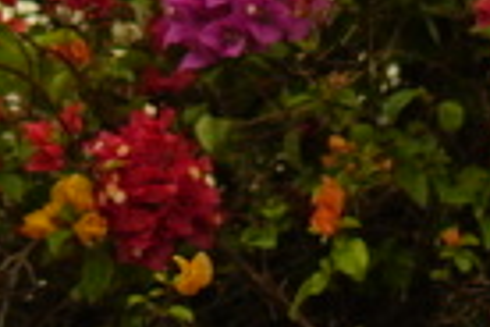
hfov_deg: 5.5
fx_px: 4832
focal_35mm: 355
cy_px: 995
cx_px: 1385
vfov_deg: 3.8
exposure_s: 1/800
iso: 100
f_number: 1.6
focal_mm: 30
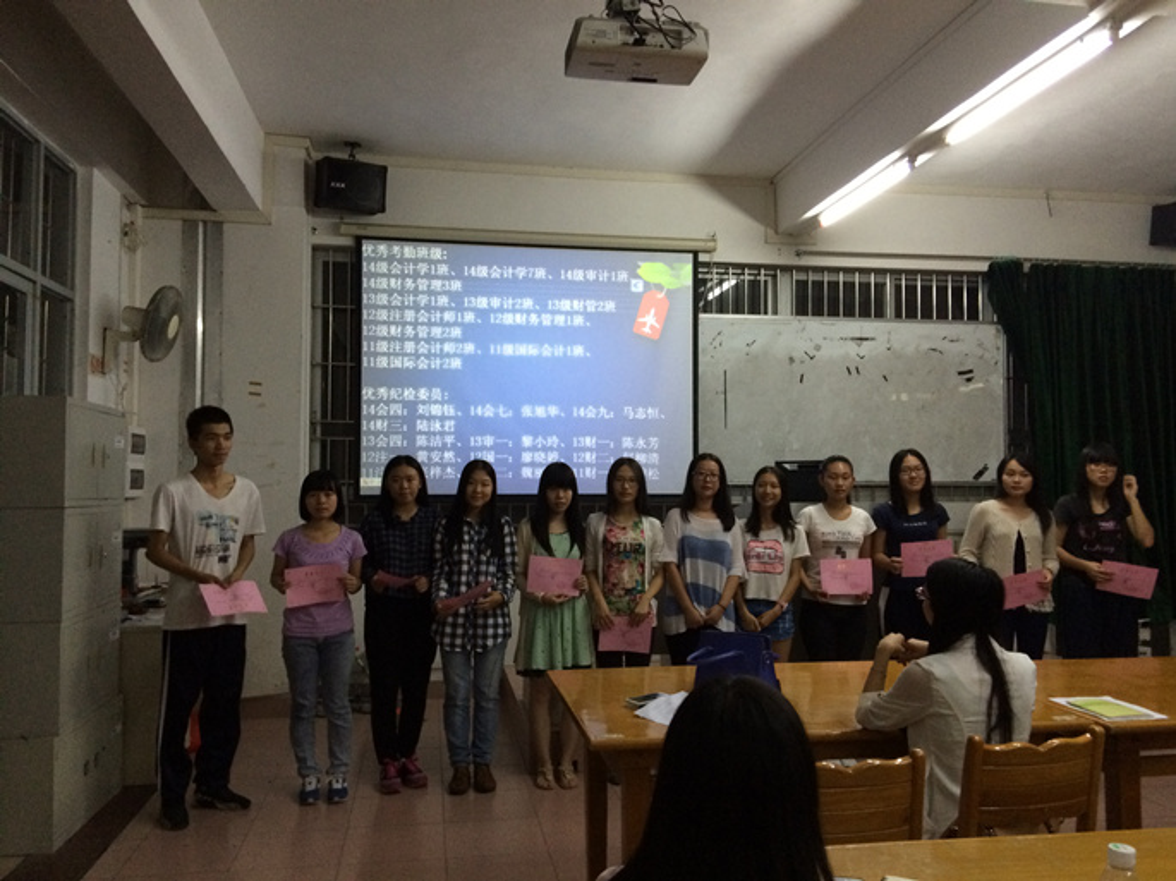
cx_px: 588
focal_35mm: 30
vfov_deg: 46.8
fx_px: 1019
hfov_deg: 60.0
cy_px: 440
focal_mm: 4.12
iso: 250
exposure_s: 1/33
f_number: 2.2
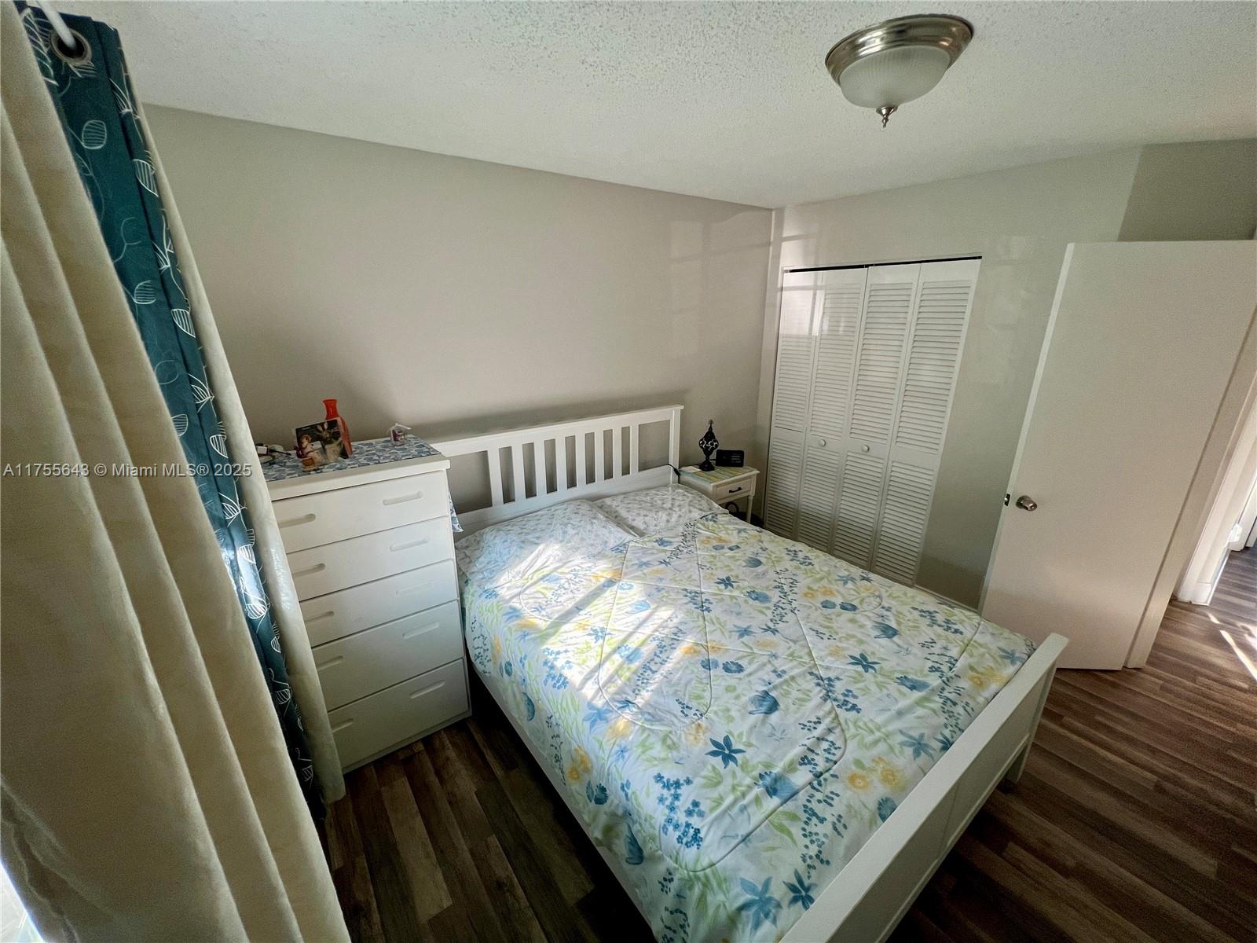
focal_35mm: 13
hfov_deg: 106.2
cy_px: 472
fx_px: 472
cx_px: 628
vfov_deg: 89.9
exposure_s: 1/99
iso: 80
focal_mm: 1.57
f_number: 1.8
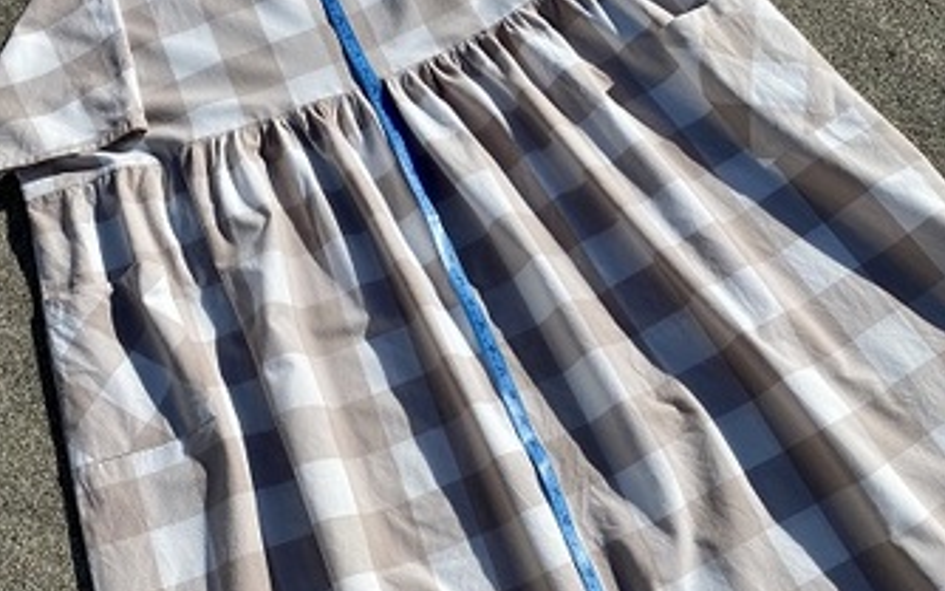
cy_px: 390
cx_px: 472
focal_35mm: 37
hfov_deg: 52.7
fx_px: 953
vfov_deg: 34.2
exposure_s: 1/7692
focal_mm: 4.25
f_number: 1.8
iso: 32
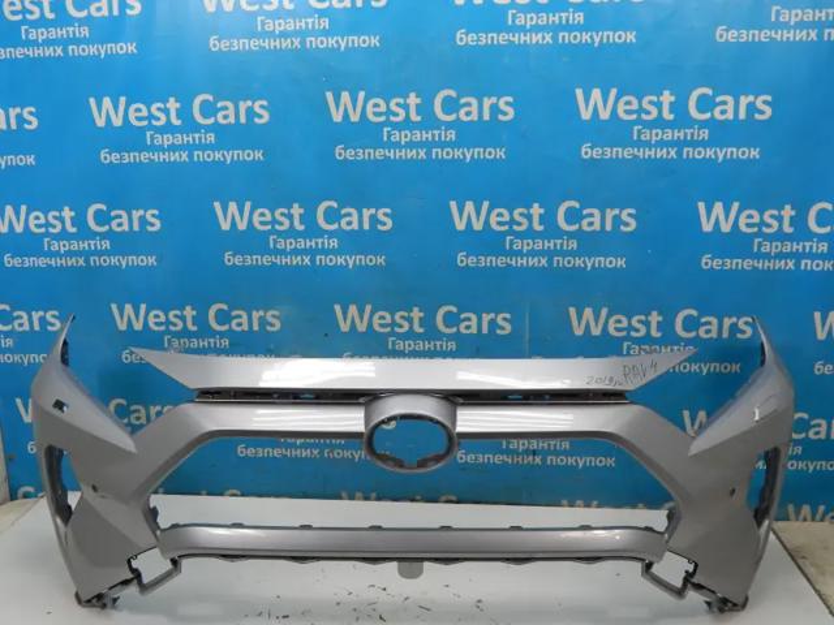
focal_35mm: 35
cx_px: 417
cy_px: 312
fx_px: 843
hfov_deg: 52.6
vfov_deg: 40.7
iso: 400
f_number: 3.3
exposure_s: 1/125
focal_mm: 6.1
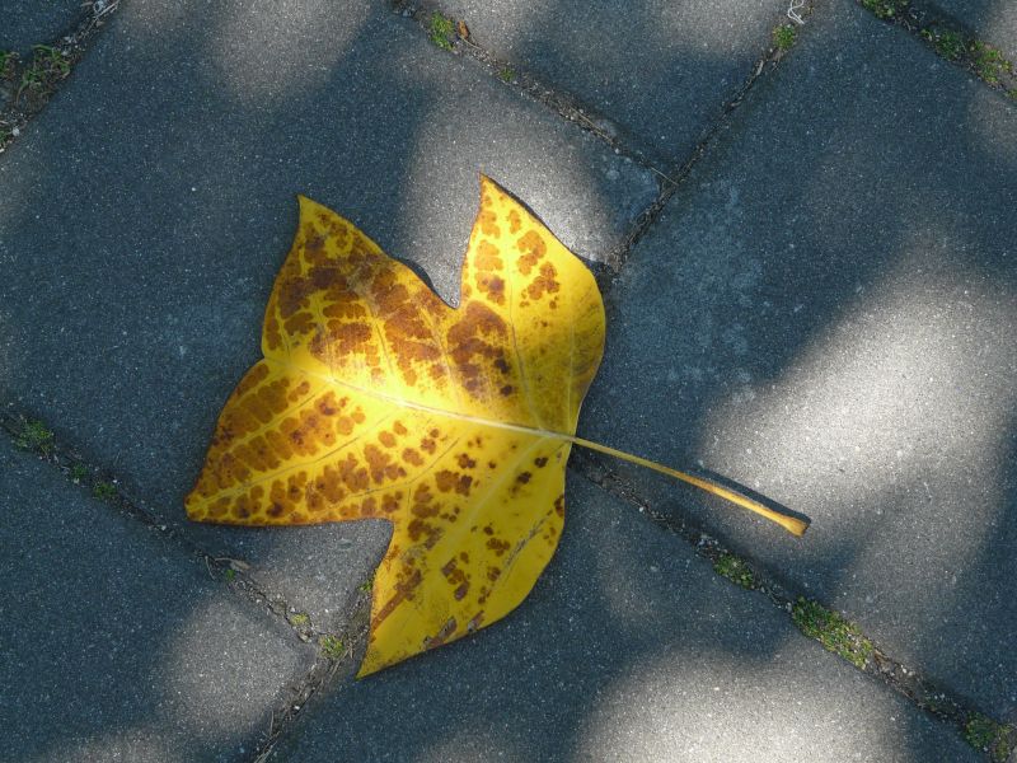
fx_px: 3114
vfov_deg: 14.0
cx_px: 508
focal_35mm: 106
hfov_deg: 18.5
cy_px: 382
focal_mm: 17.5
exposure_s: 1/160
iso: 100
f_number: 4
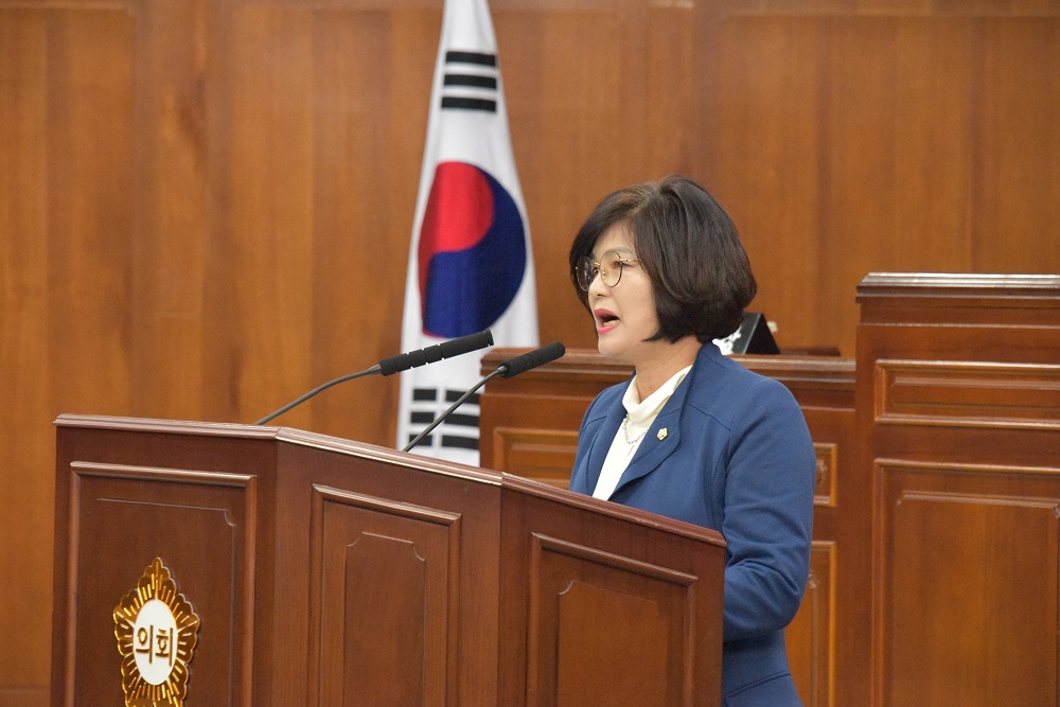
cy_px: 354
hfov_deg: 9.8
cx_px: 530
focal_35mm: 210
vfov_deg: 6.5
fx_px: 6184
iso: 12800
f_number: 9
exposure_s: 1/250
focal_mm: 210
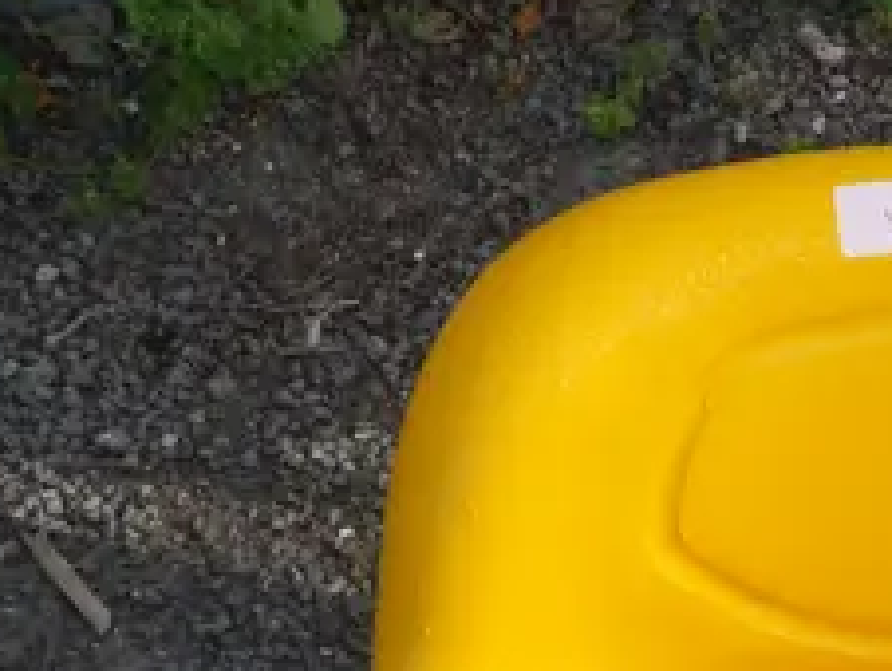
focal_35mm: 163
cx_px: 1141
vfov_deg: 8.9
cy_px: 1024
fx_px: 4205
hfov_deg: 11.8
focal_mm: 18
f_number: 5.6
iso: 200
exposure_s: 1/200
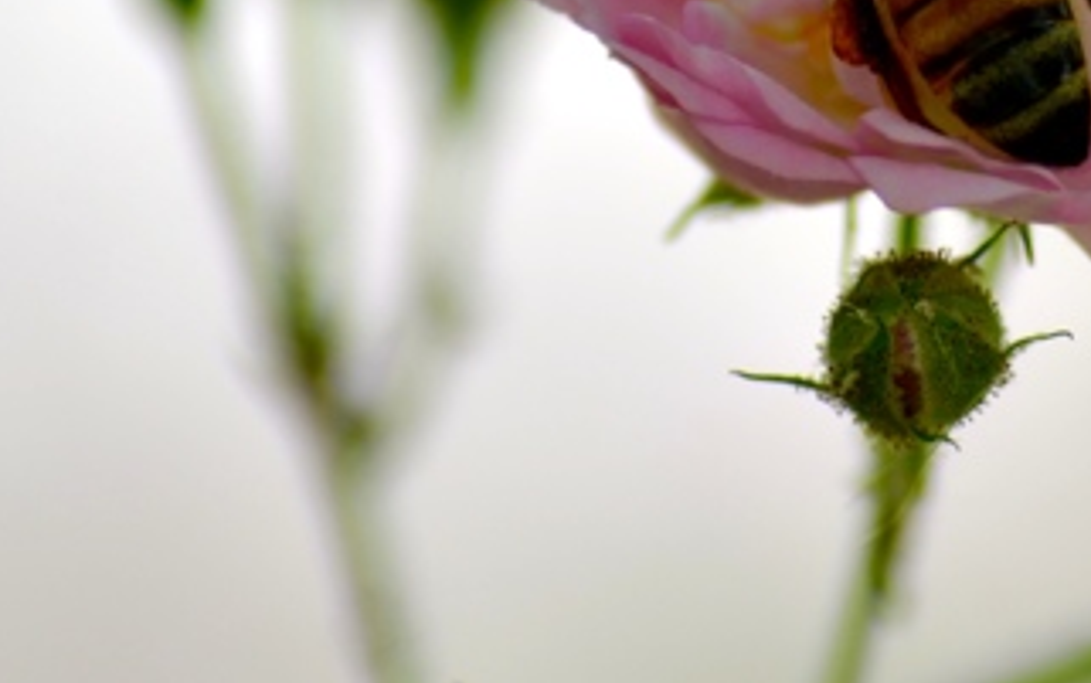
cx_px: 1339
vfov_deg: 3.0
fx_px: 13030
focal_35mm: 438
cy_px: -37
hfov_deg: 4.8
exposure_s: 1/500
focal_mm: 90
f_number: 3.5
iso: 100
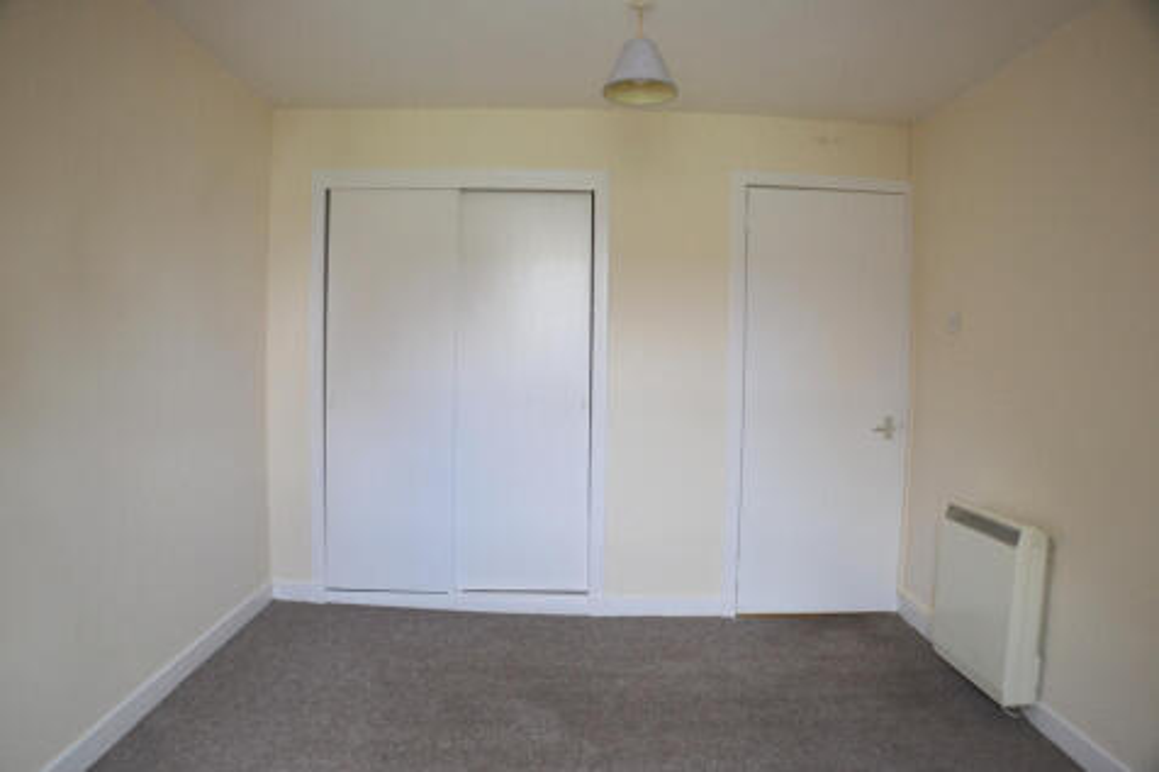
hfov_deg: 61.9
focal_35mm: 30
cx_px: 580
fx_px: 965
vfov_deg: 43.6
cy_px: 386
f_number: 3.8
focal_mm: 20
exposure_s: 1/50
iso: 400
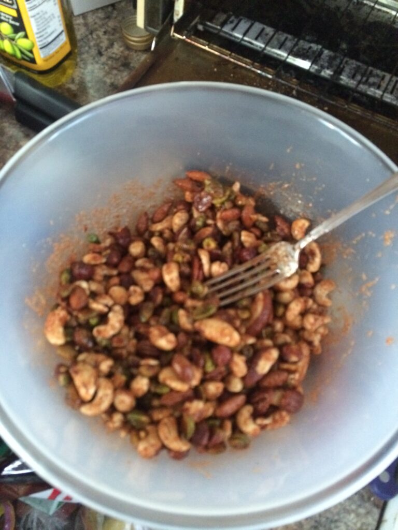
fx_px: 460
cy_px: 265
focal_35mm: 30
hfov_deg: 46.8
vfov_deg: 60.0
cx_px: 199
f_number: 2.2
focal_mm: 4.12
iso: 500
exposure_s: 1/15
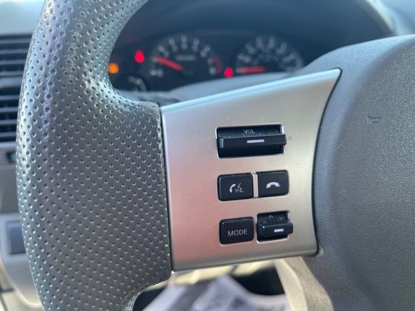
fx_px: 312
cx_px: 208
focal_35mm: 26
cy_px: 156
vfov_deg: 53.1
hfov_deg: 67.3
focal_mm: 5.1
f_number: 1.6
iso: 64
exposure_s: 1/121
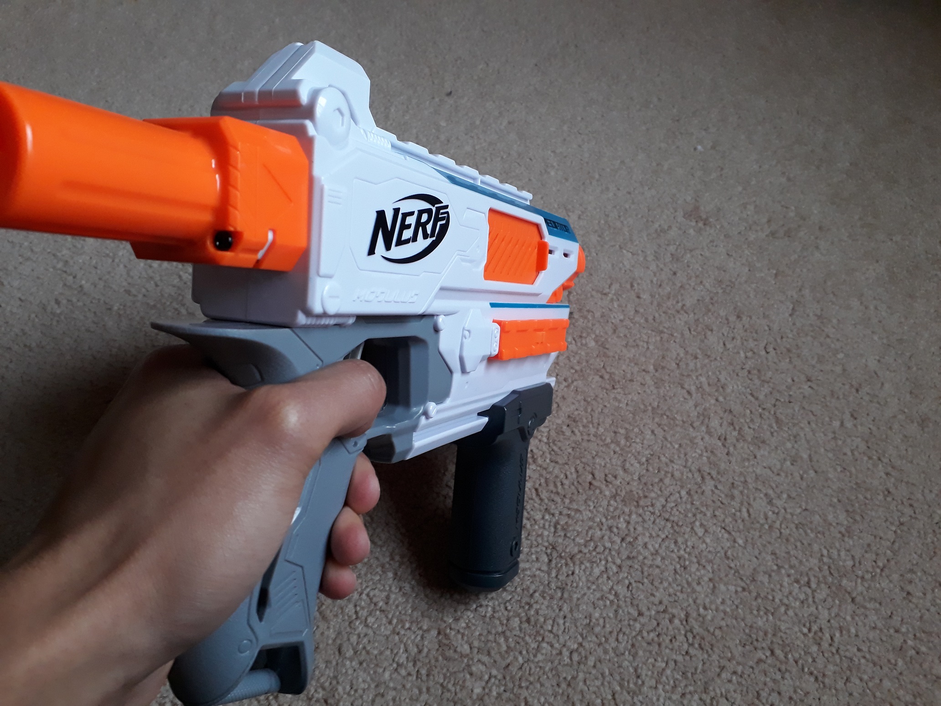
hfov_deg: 65.3
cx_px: 470
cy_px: 353
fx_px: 734
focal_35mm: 27
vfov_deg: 51.4
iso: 160
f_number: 1.9
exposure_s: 1/33
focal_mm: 3.6
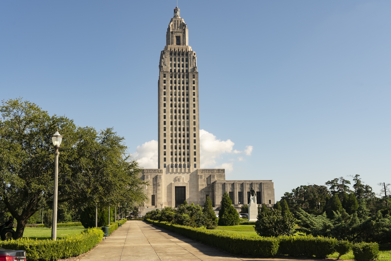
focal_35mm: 42
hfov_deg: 46.4
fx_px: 456
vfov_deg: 31.9
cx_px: 196
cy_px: 130
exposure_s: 1/250
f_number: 9
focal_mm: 42
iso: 100
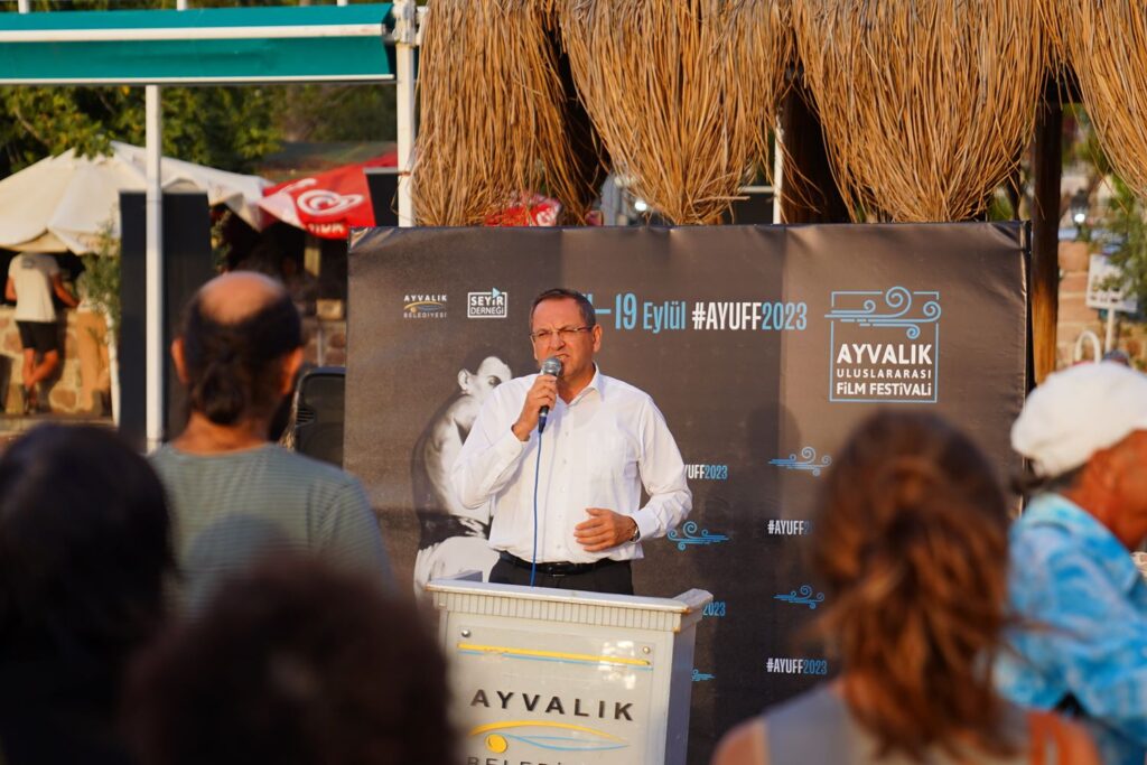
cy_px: 382
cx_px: 574
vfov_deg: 13.0
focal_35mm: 105
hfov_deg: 19.5
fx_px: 3346
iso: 100
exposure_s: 1/640
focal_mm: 70
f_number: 2.8
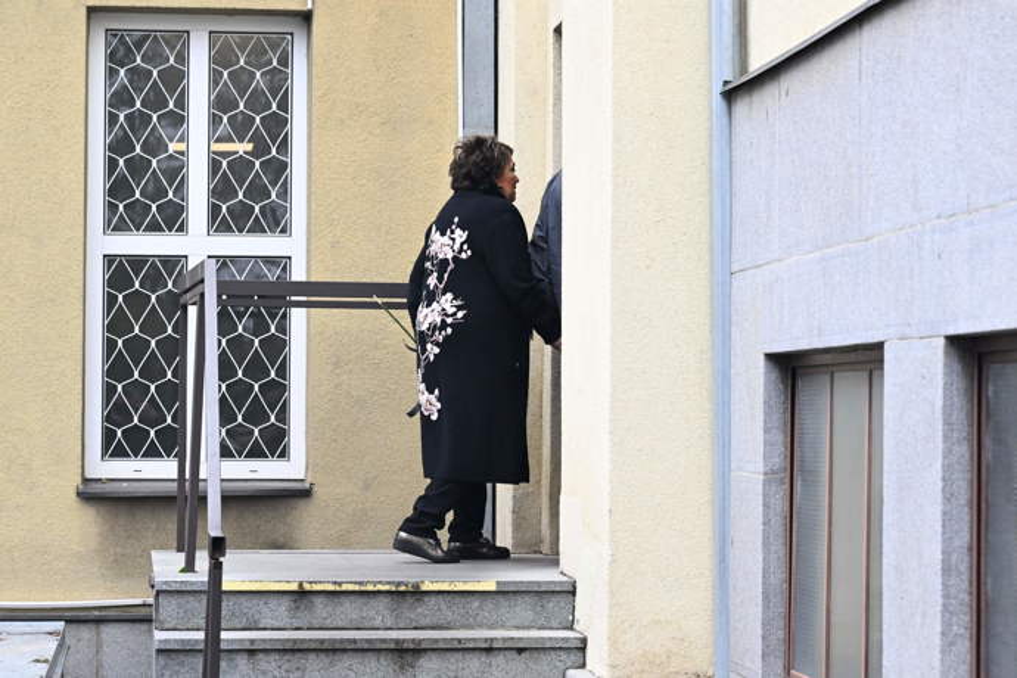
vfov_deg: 13.0
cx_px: 508
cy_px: 339
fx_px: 2966
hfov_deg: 19.5
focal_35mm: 105
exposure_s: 1/640
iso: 1600
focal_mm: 70
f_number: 4.5
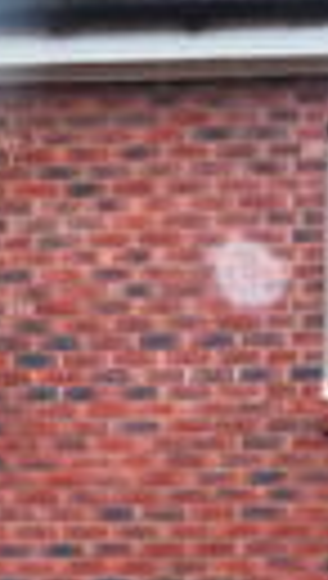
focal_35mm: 102
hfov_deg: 11.2
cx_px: -225
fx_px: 1570
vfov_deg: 19.8
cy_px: 681
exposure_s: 1/250
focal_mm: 12
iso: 125
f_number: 8
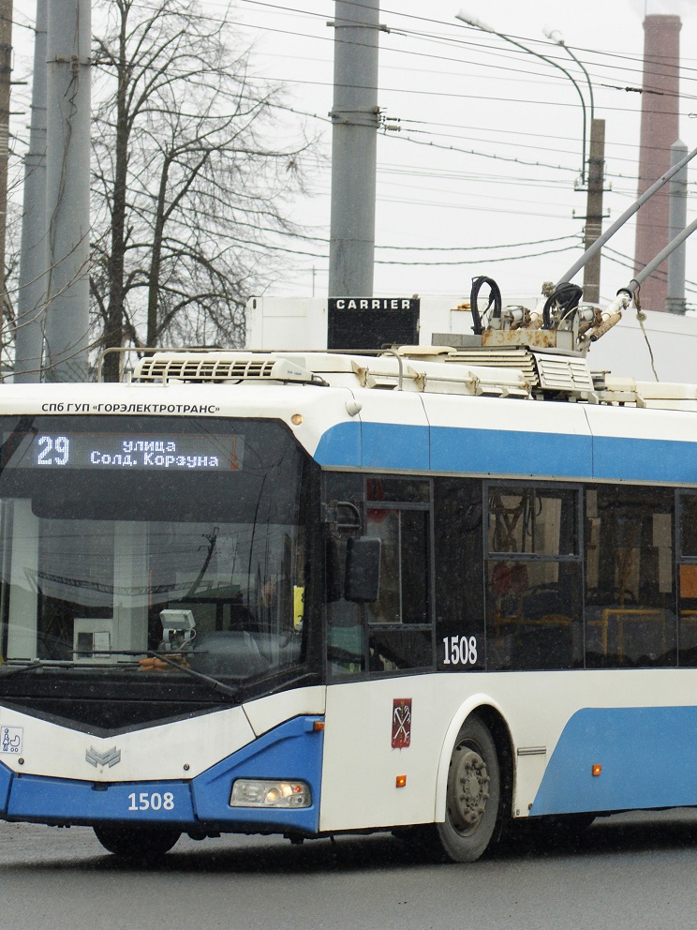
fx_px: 5853
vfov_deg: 9.1
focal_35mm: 218
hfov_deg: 6.8
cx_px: 442
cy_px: 464
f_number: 5.6
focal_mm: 100
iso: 400
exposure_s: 1/400
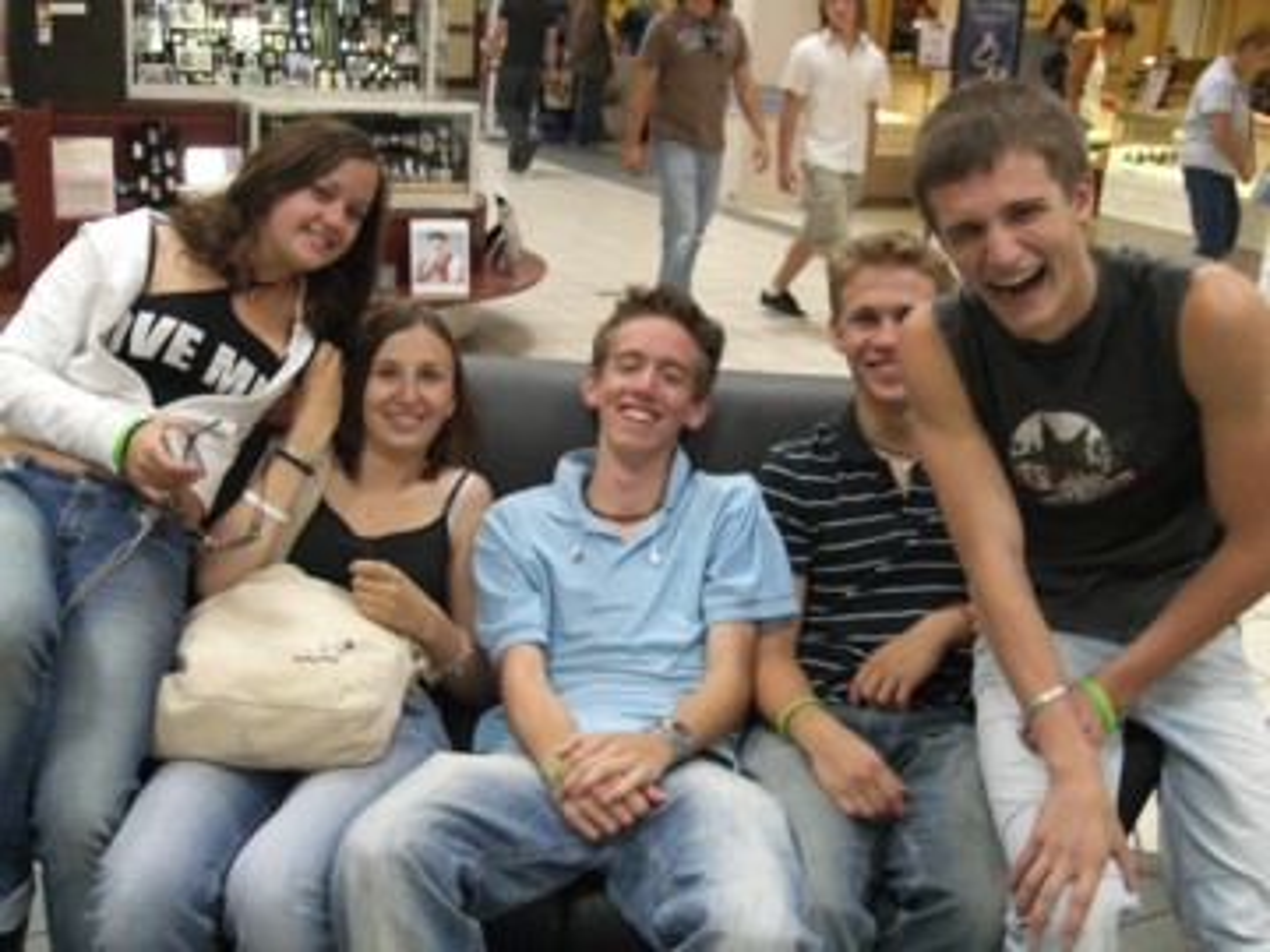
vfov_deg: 37.7
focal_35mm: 38
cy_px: 476
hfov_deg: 49.0
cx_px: 635
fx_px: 1394
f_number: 3.1
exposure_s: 1/80
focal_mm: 6.3
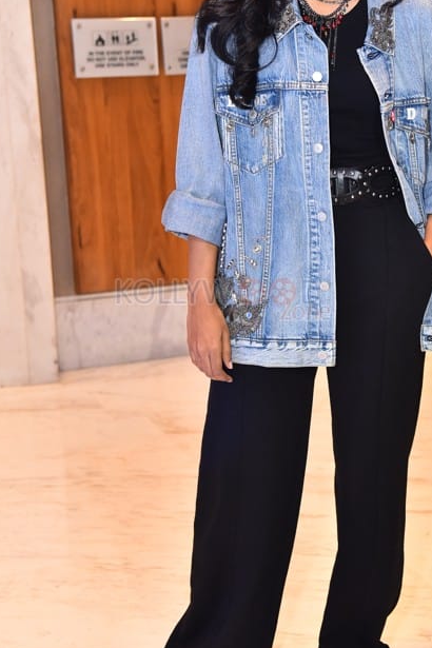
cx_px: 330
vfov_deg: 26.0
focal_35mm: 78
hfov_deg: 17.4
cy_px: 282
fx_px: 1404
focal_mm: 50
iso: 1250
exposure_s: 1/125
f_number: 4
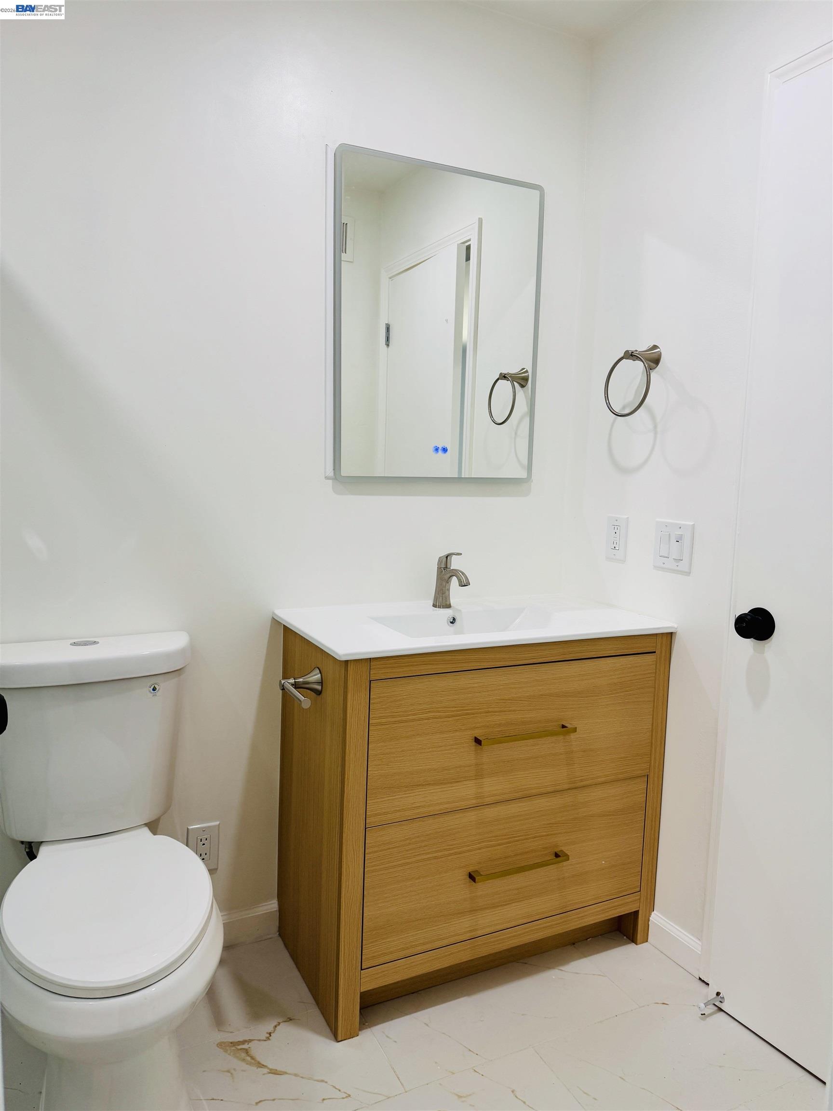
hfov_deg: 56.8
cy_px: 556
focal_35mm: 24
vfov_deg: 71.6
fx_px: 770
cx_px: 416
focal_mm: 6.76
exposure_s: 1/120
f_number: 1.78
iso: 100
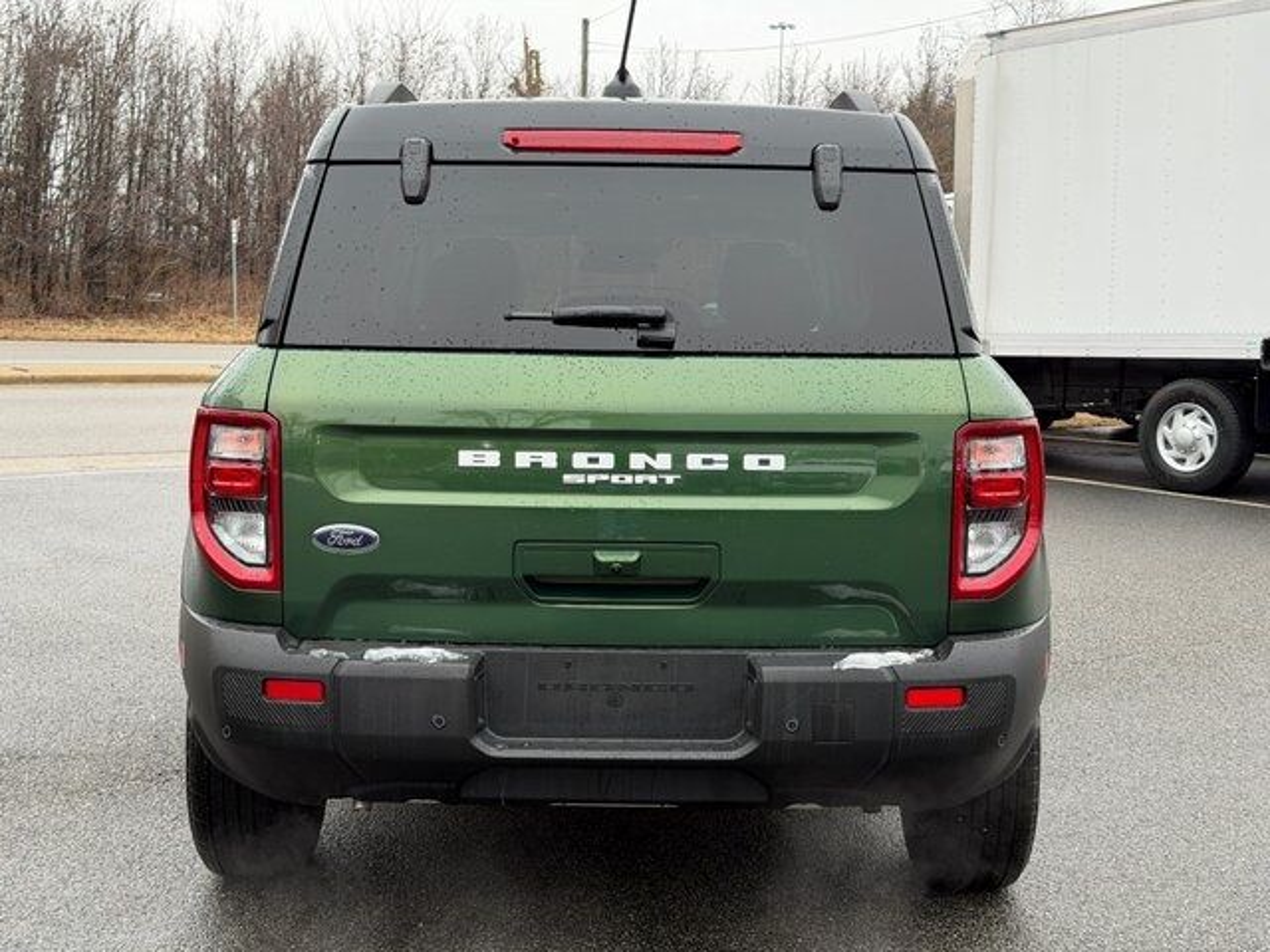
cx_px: 635
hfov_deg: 39.7
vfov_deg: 30.3
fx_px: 1761
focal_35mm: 48
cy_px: 476
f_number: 1.78
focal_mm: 6.76
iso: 64
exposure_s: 1/148
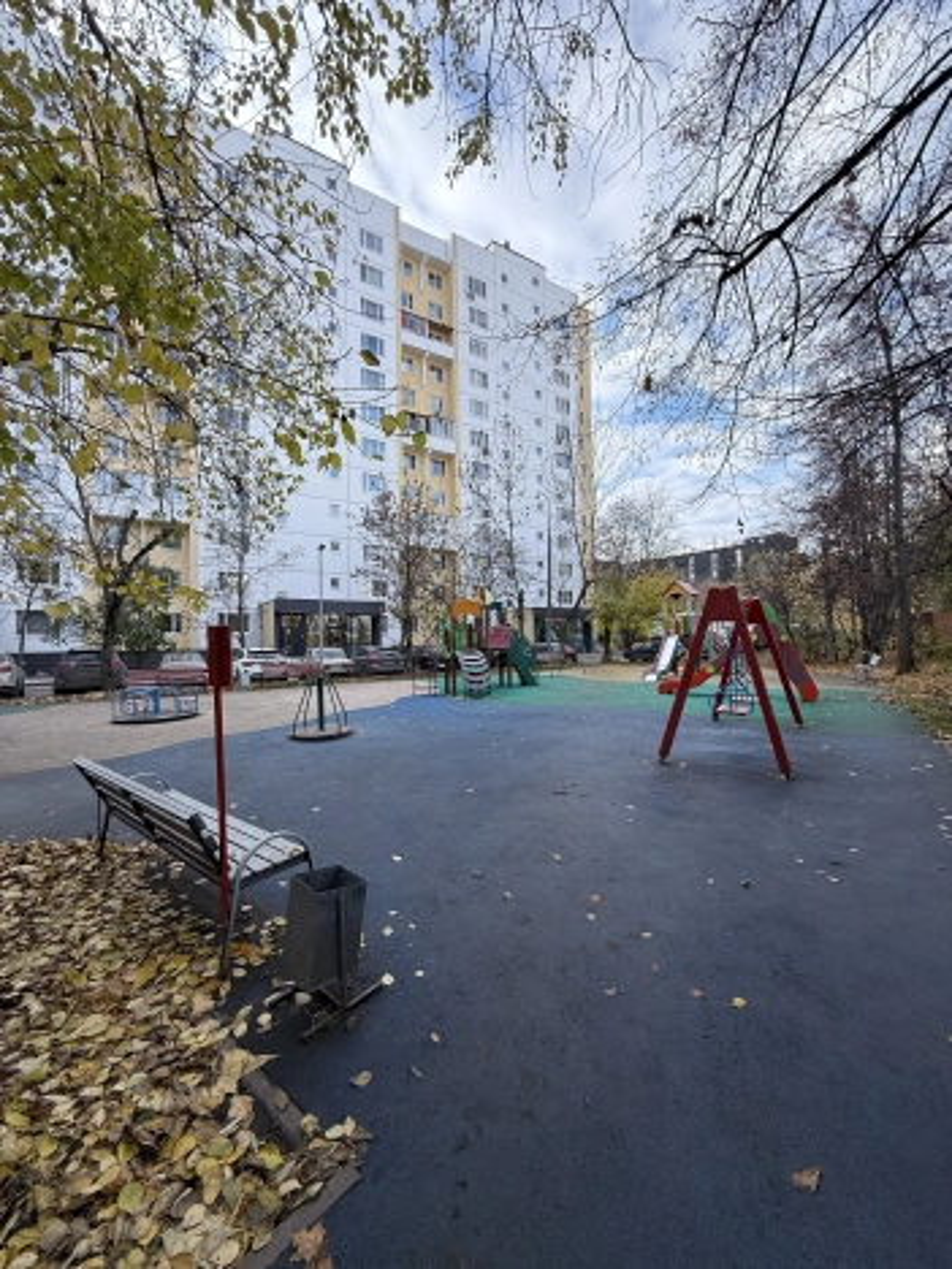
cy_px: 634
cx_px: 476
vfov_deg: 102.1
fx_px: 513
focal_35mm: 14
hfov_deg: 85.7
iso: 50
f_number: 2.2
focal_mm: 2.22
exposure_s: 1/514
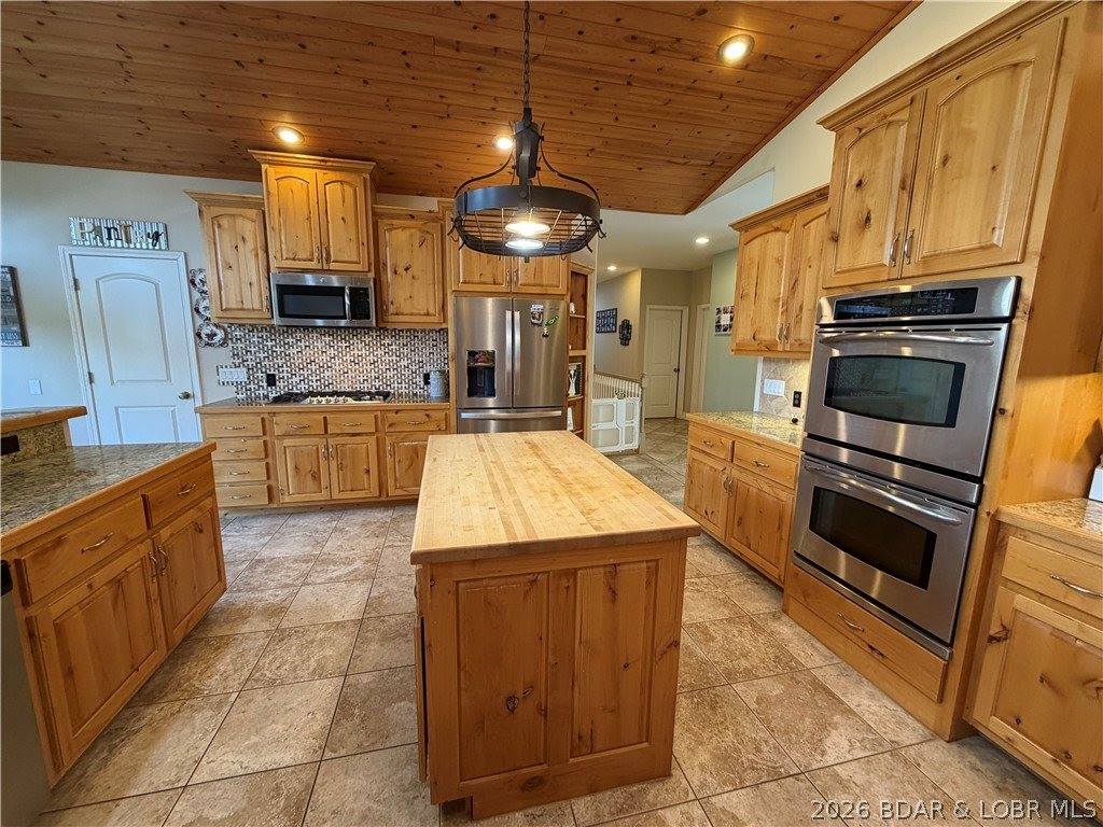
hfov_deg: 102.1
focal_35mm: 14
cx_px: 552
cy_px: 414
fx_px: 446
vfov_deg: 85.7
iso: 250
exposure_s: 1/60
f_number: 2.2
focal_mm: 2.22
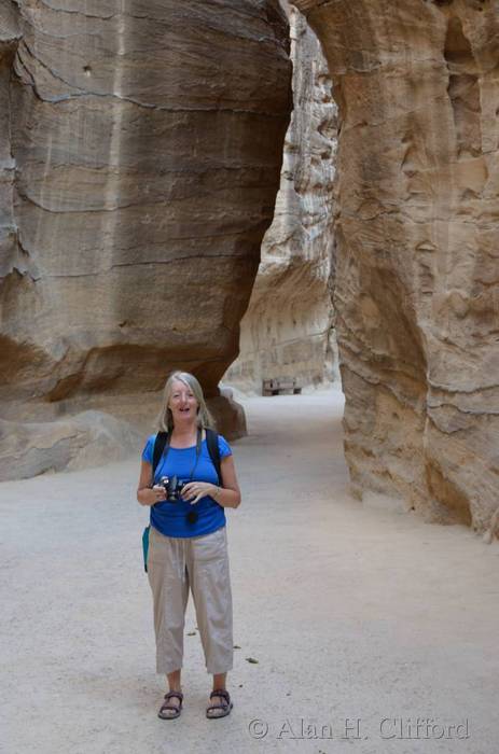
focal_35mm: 54
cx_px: 250
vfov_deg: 37.0
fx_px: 1129
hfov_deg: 24.9
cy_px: 377
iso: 180
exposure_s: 1/30
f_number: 4.2
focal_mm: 36
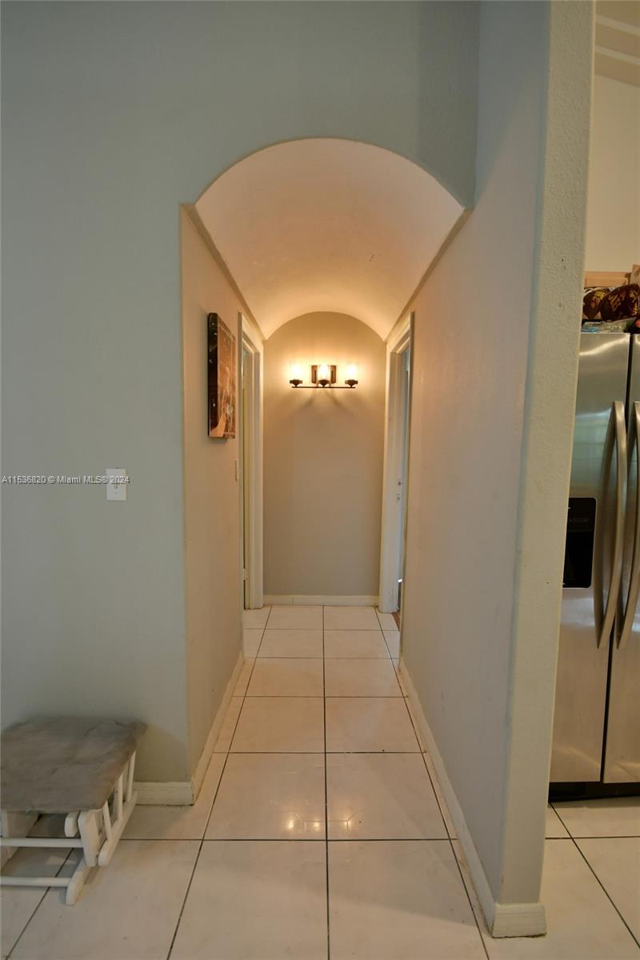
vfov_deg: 100.4
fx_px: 400
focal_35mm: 15
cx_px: 320
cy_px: 480
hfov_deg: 77.3
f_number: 4
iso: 640
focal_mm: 10
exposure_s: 1/40
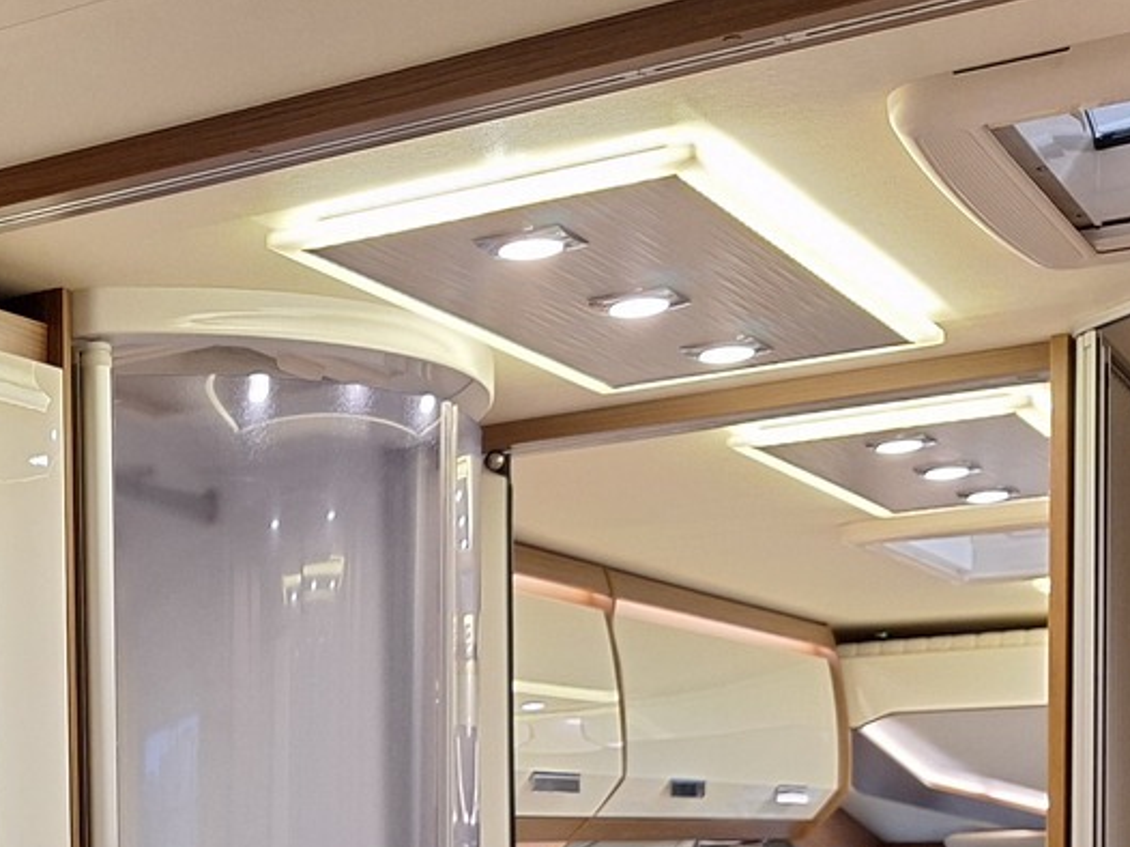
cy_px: 1008
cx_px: 58
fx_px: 2056
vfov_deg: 21.6
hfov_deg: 29.2
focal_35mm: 63
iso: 160
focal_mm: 5.54
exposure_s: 1/50
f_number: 1.8
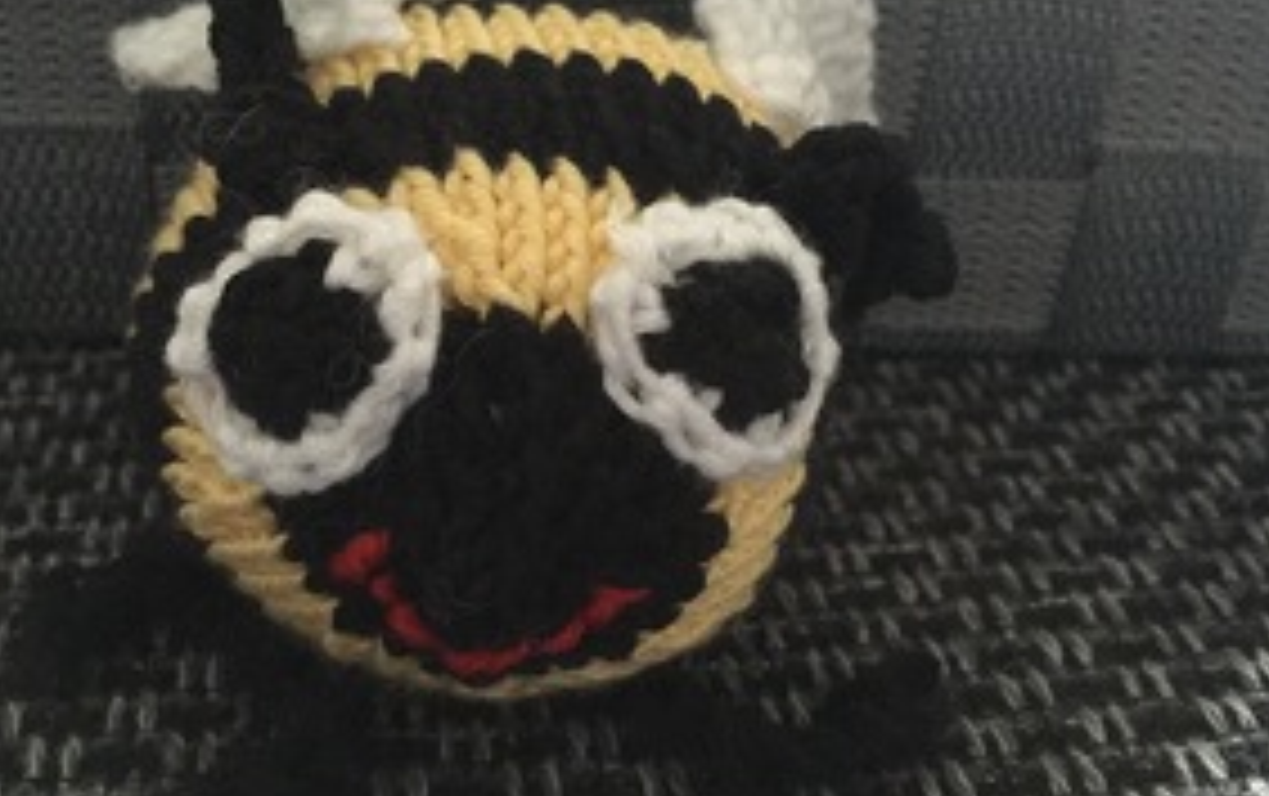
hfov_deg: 51.4
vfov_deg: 33.6
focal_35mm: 38
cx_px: 556
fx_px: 1316
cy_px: 351
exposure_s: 1/17
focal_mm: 4.15
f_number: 2.2
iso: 500
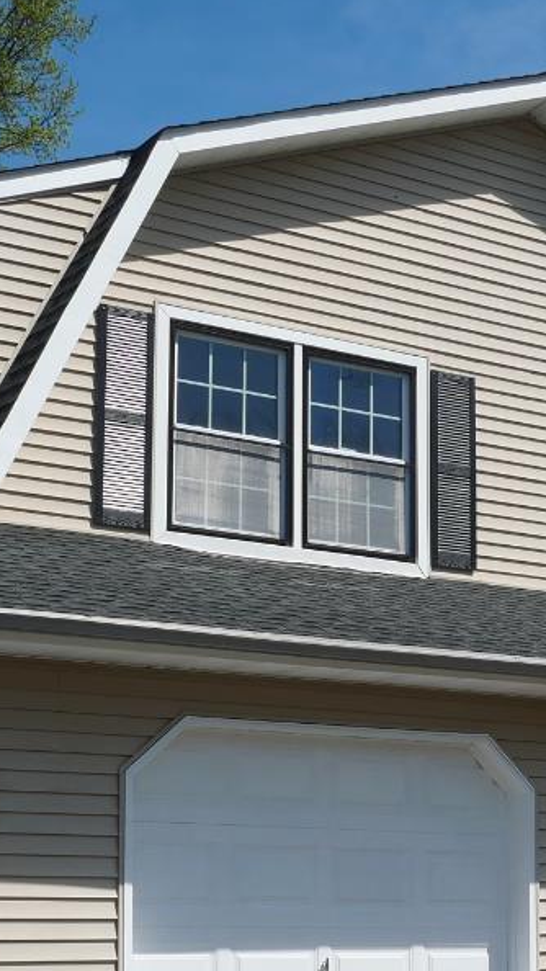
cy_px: 743
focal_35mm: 66
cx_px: 520
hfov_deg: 17.9
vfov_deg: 31.3
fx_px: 1699
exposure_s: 1/400
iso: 200
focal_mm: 12
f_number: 10
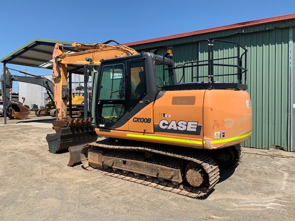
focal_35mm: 26
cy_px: 110
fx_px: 222
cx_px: 148
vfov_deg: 53.1
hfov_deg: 67.3
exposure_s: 1/2257
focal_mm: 4.25
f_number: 1.8
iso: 25
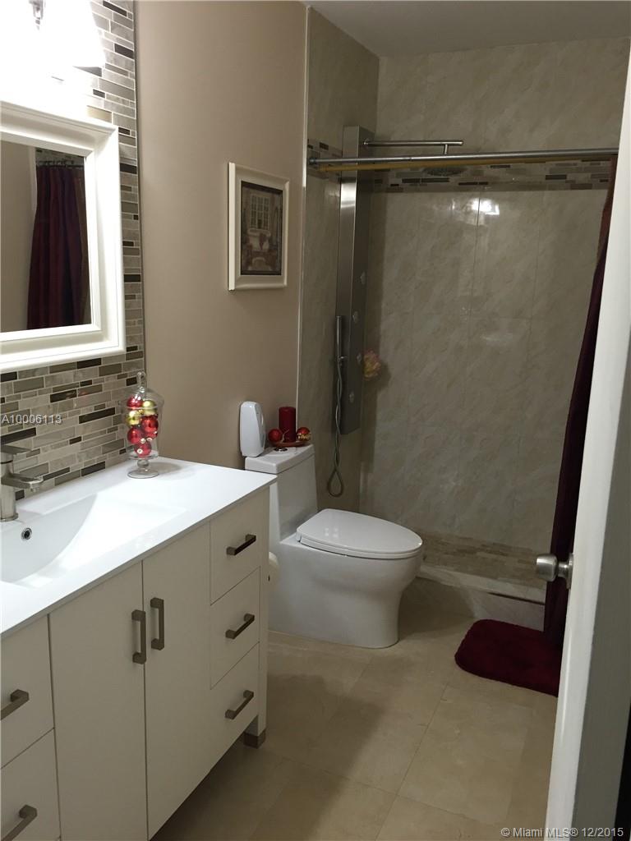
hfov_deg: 48.2
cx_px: 316
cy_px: 420
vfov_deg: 61.7
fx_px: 705
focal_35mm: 29
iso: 100
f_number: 2.2
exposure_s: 1/30
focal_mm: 4.15
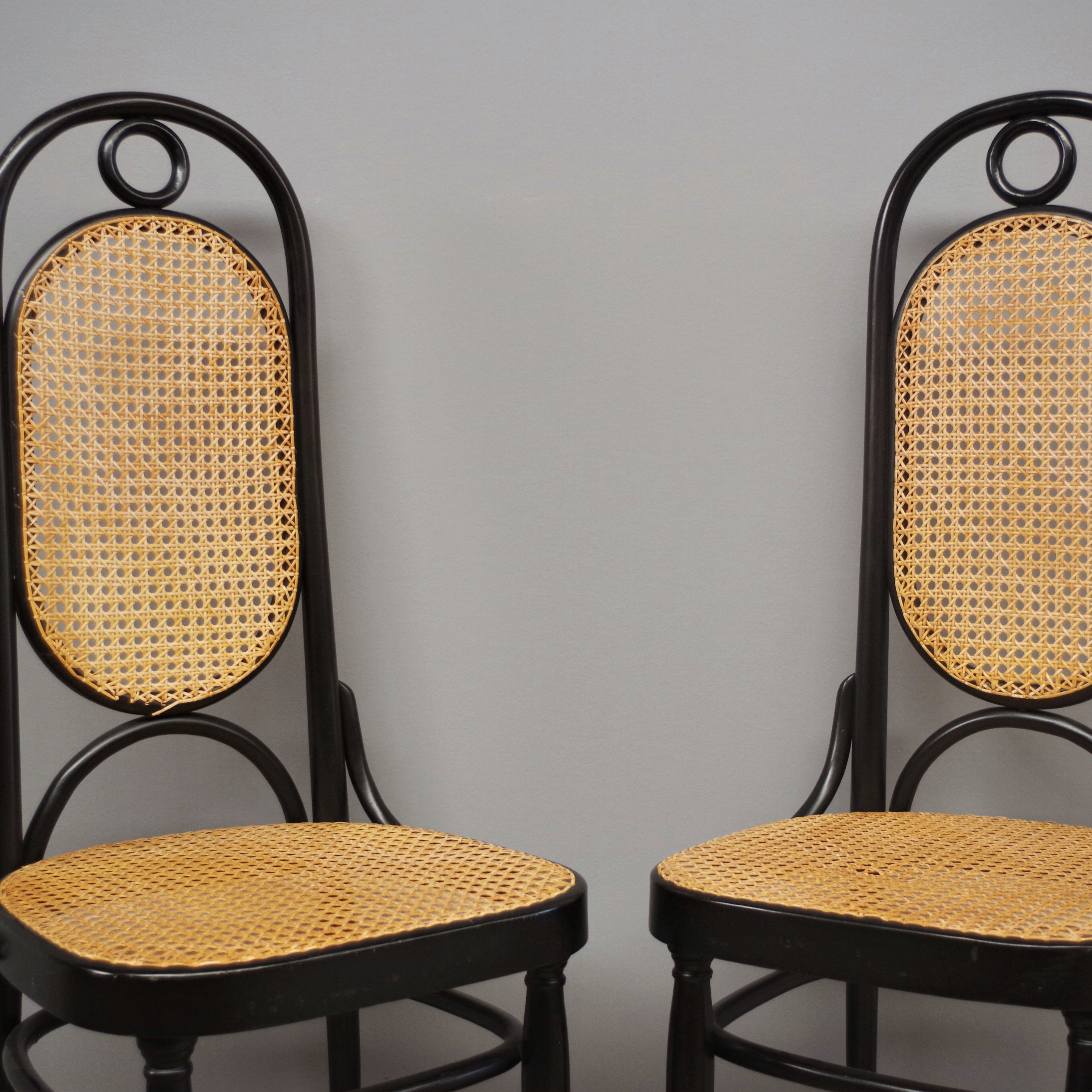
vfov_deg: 36.8
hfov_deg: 36.8
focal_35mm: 46
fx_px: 1642
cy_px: 545
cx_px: 585
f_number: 4
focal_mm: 24.38
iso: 800
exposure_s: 1/60
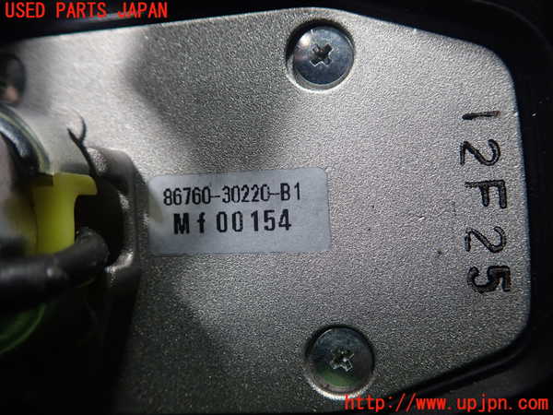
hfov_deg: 60.0
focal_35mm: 30
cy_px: 208
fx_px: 479
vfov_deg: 46.8
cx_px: 276
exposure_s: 1/125
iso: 320
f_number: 2.3
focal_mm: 5.5
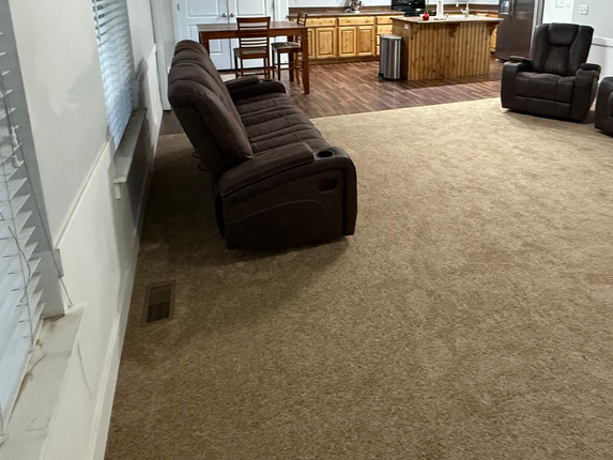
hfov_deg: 68.8
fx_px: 443
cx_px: 362
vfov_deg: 51.2
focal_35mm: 25
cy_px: 86
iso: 800
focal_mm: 2.22
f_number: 2.2
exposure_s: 1/60
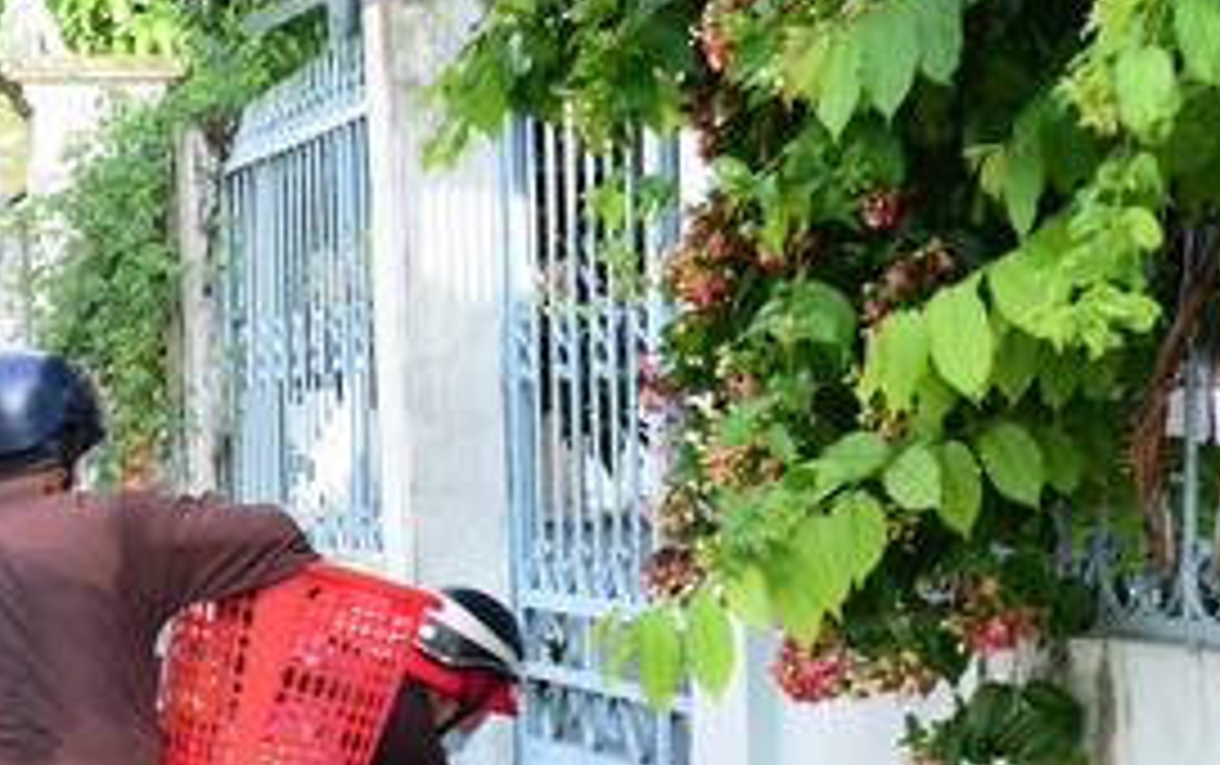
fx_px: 4227
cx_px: 518
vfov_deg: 10.2
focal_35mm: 127
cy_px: 846
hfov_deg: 16.4
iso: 250
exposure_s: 1/80
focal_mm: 52
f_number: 6.3
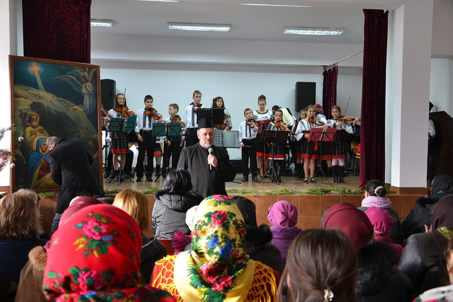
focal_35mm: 36
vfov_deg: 36.9
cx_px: 226
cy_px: 151
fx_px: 453
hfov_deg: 53.1
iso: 400
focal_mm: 24
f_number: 3.8
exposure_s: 1/25
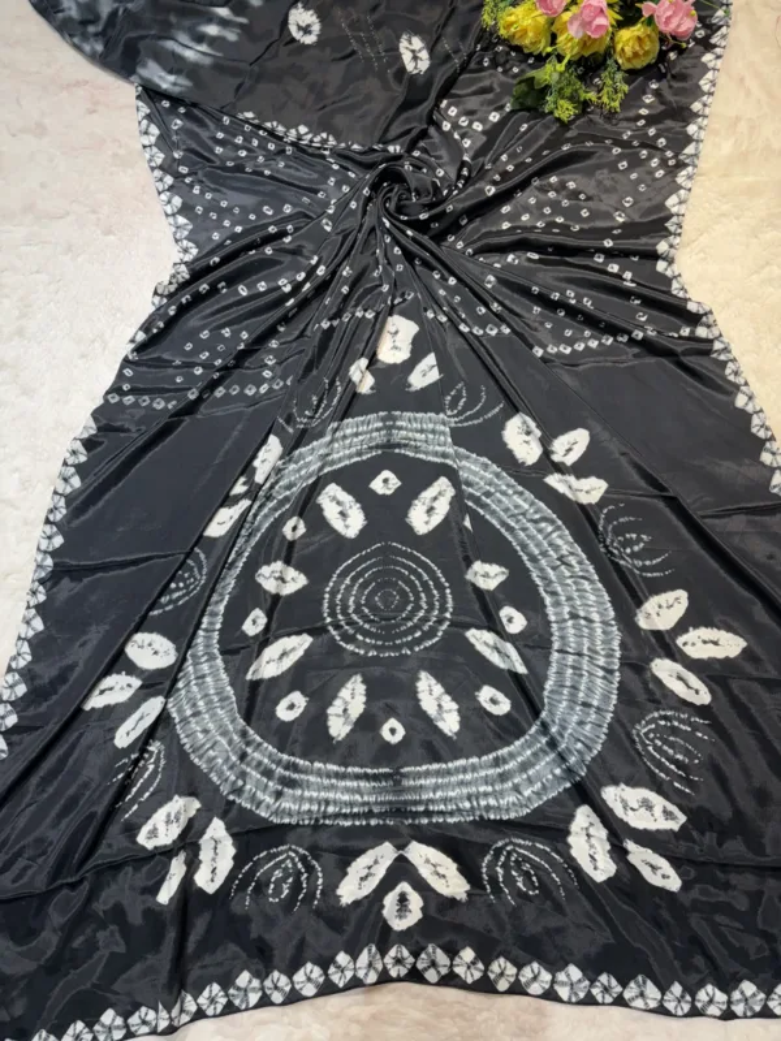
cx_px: 390
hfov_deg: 53.1
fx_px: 782
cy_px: 520
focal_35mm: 26
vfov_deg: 67.3
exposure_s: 1/100
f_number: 1.6
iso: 64
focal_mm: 5.96
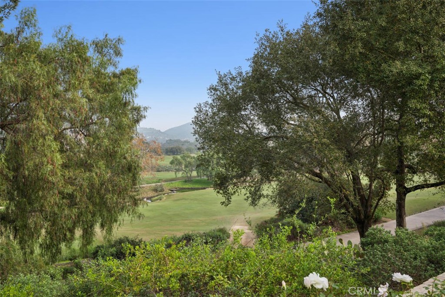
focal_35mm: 30
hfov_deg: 61.9
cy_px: 148
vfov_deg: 43.6
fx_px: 371
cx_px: 222
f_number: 8
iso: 80
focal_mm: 30
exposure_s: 1/100
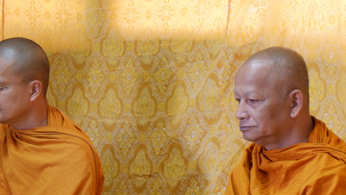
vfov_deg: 5.3
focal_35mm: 230
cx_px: -123
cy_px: 171
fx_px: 2110
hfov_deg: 9.2
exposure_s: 1/15
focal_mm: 50
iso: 800
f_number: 5.6
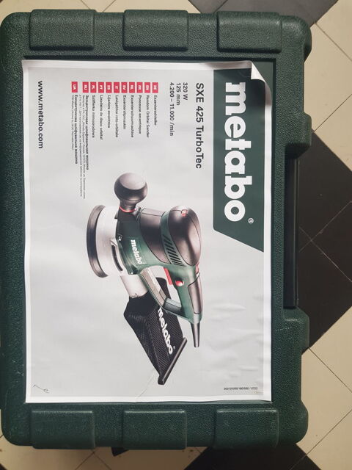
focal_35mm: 26
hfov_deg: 53.1
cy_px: 235
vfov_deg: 67.3
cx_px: 176
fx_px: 353
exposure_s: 1/50
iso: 64
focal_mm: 4.3
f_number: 1.7
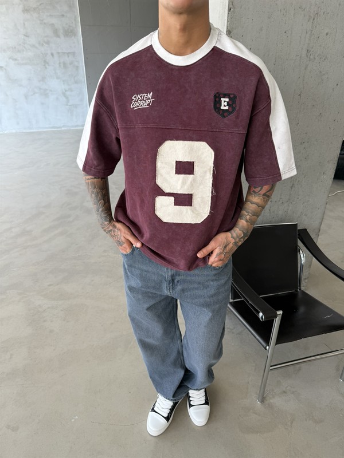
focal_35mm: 24
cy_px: 229
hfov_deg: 56.8
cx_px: 172
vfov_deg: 71.6
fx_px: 318
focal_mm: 6.76
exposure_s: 1/121
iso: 64
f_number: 1.78
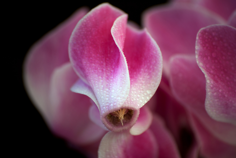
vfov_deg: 4.6
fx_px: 1969
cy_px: 79
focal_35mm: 300
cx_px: 118
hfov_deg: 6.9
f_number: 5.6
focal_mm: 200
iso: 200
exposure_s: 1/500
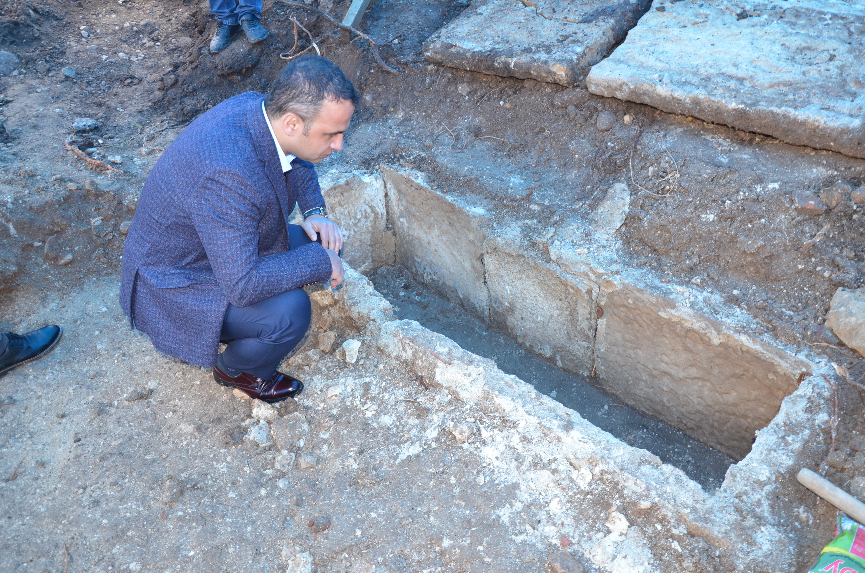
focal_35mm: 27
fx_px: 647
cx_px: 432
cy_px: 286
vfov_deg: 47.7
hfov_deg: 67.5
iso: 800
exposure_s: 1/60
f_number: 5
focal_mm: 18
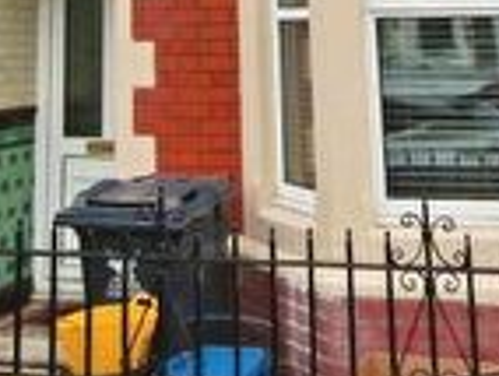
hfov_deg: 28.9
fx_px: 924
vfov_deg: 18.1
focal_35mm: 64
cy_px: -304
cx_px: 460
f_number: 2.2
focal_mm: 2.2
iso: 50
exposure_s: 1/193
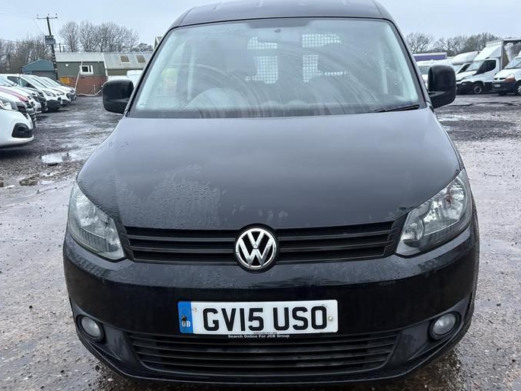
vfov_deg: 41.8
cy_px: 209
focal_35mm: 34
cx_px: 284
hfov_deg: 53.9
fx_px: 512
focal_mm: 5.96
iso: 400
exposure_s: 1/60
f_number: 1.6
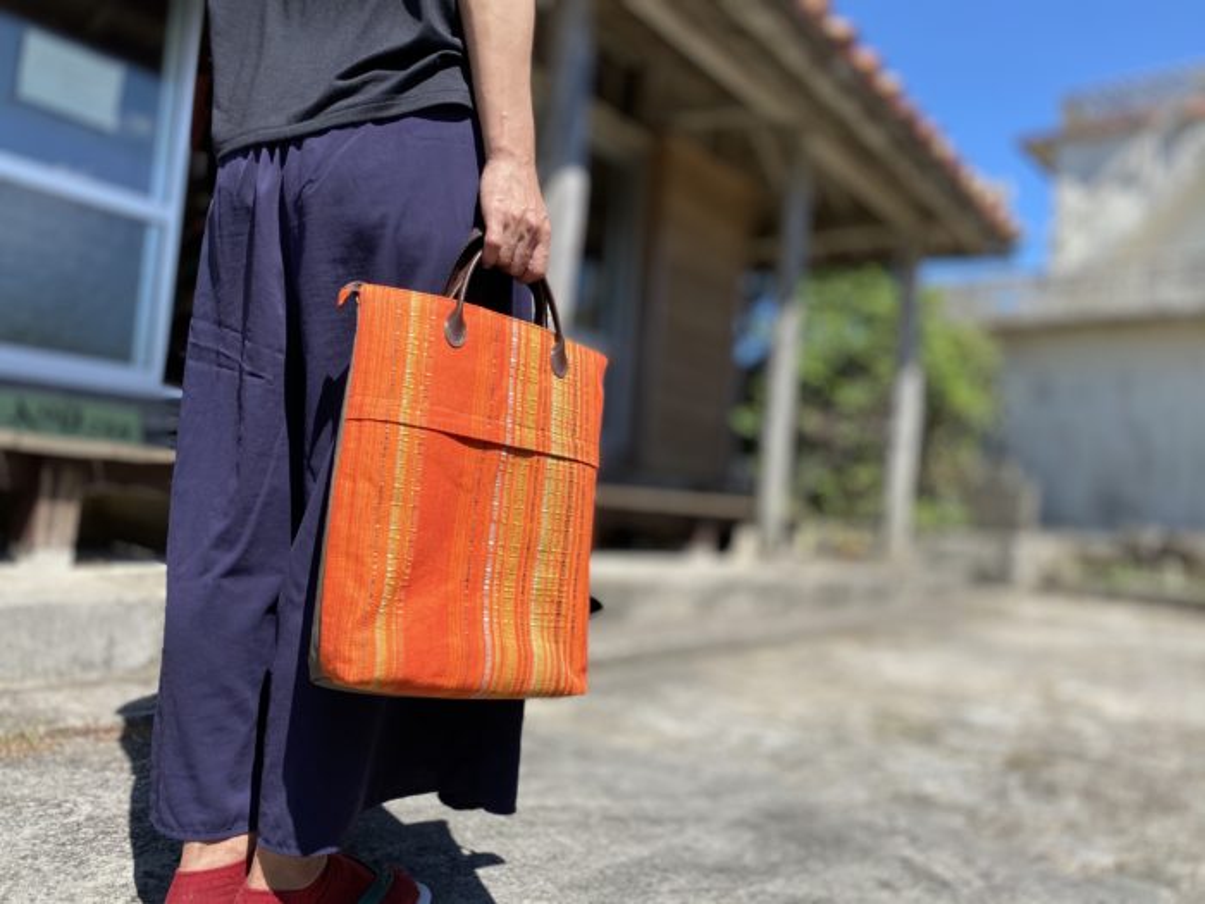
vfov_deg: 53.1
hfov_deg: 67.3
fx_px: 905
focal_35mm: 26
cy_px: 452
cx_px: 602
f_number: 1.8
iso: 32
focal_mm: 4.25
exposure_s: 1/2688
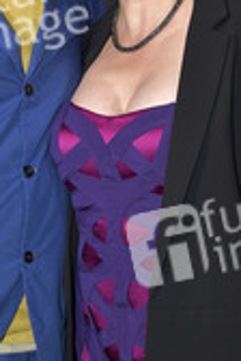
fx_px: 1386
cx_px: 41
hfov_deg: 9.9
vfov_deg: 14.8
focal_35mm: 138
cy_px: 129
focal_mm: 58
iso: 1250
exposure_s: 1/200
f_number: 5.6
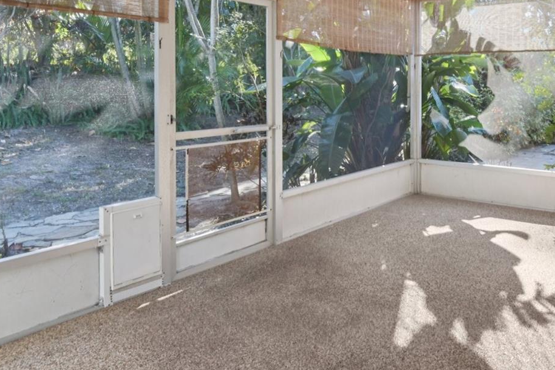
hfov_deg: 63.0
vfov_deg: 44.9
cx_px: 390
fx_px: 432
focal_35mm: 28
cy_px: 96
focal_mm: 16
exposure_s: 1/50
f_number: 8
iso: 400
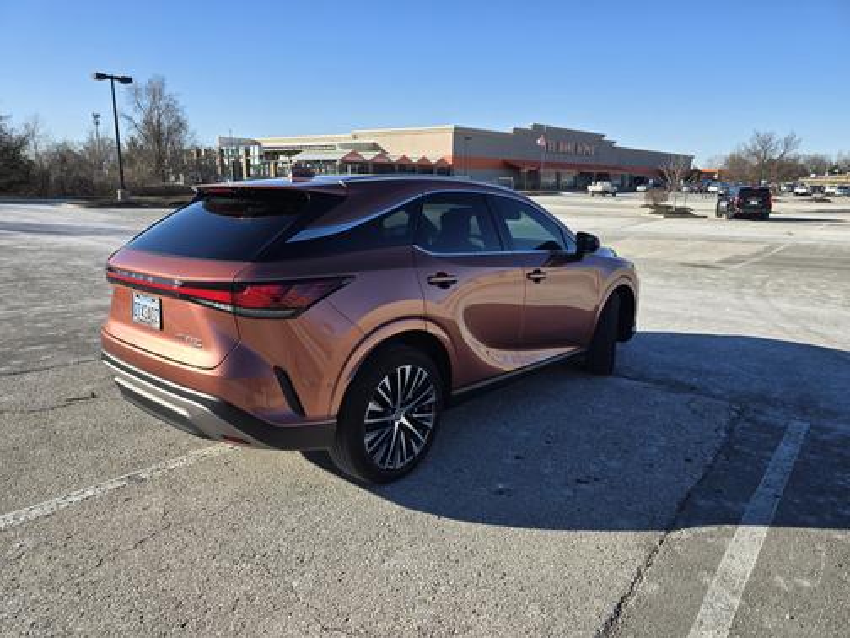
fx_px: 565
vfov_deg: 58.9
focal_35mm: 23
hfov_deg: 73.9
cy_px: 319
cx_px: 425
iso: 12
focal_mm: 6.3
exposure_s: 1/511
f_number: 1.7
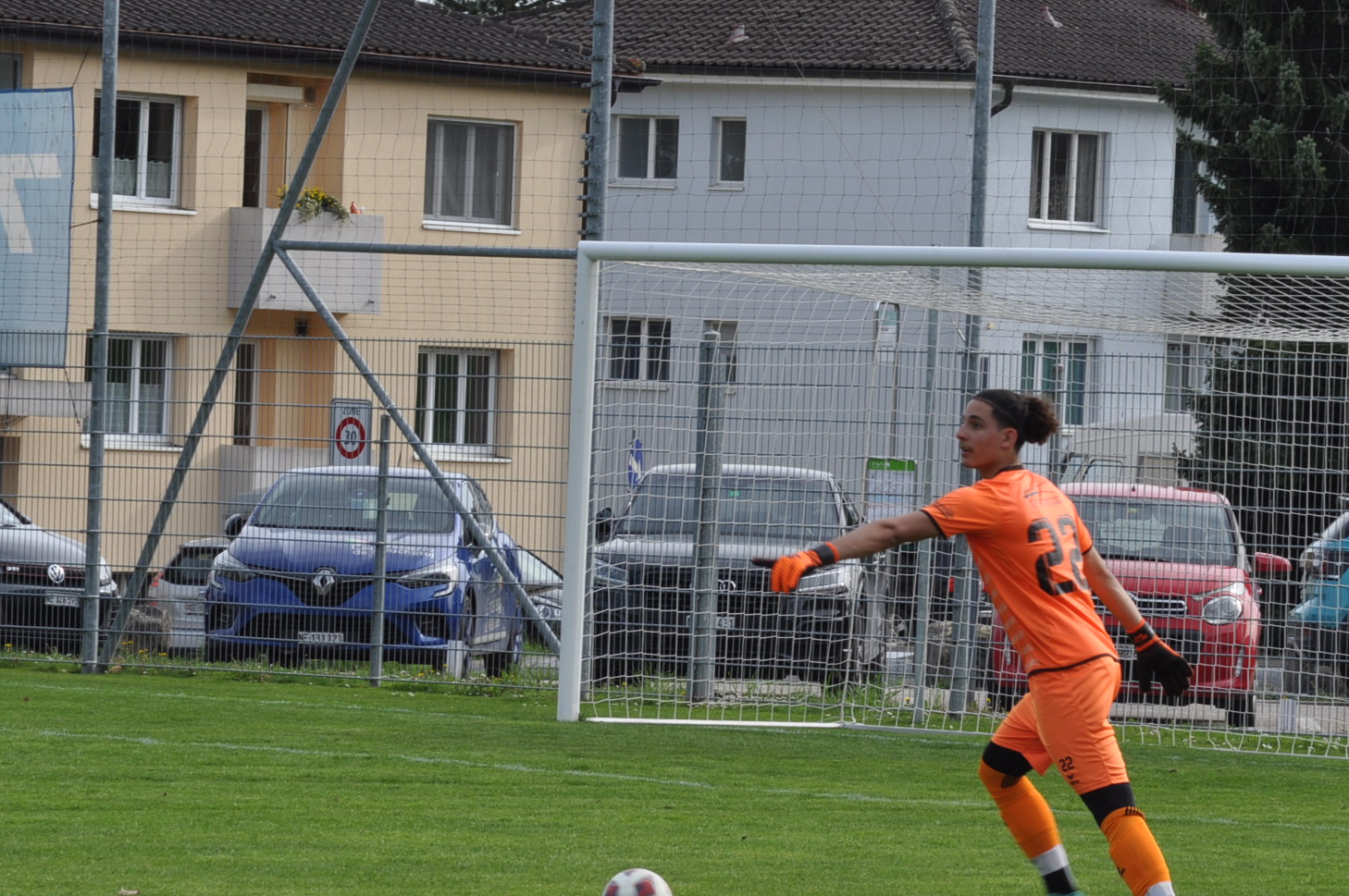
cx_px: 823
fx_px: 9246
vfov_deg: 5.6
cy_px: 579
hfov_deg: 8.3
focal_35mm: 247
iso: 200
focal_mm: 112
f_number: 13
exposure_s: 1/100
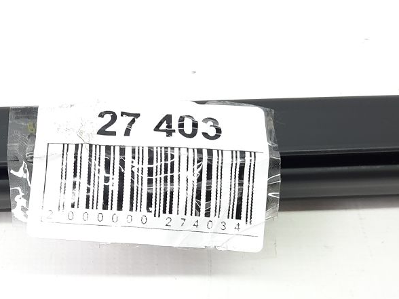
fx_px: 588
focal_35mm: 51
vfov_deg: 28.5
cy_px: 184
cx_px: 115
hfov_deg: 36.9
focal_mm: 4.6
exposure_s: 1/50
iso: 80
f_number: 2
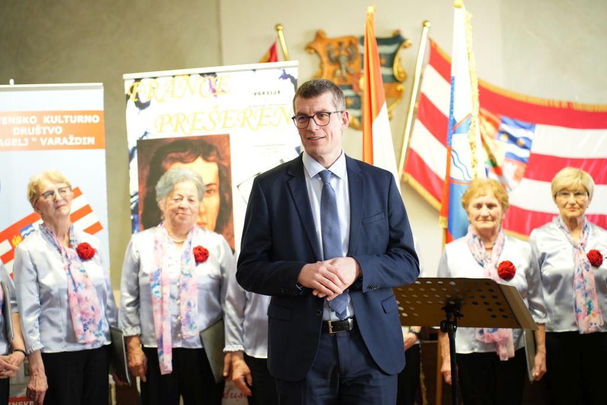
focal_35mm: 75
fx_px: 1265
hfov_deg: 27.0
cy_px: 202
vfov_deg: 18.2
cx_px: 304
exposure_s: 1/160
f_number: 2.8
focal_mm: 75
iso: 1600
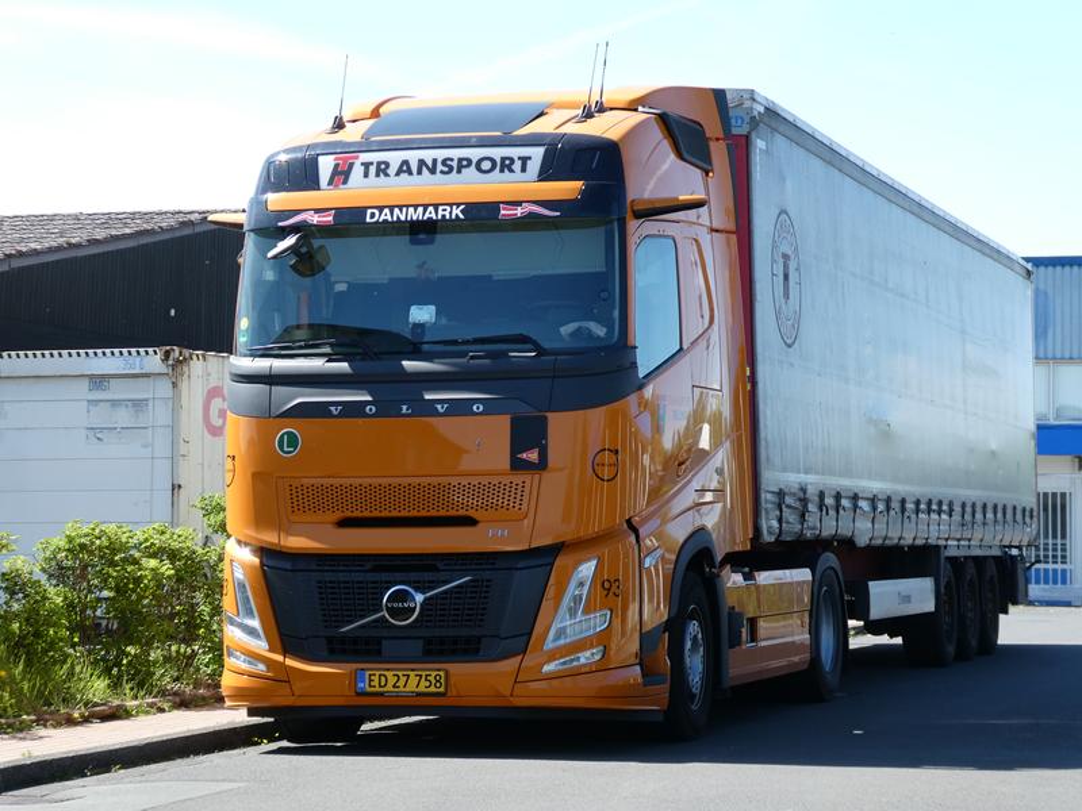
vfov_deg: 16.4
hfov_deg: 21.8
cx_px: 541
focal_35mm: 90
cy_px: 406
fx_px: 2813
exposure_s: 1/160
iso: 80
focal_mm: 16.1
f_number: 4.9
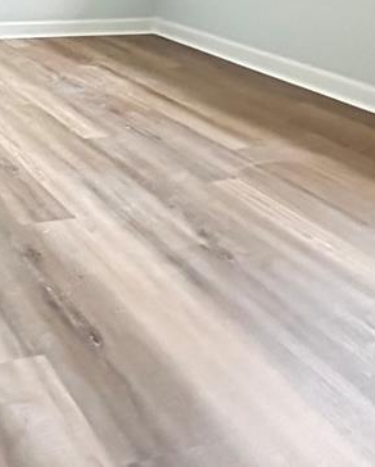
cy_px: 26
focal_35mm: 45
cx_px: -77
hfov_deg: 28.9
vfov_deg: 37.7
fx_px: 623
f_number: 2.2
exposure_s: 1/39
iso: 1600
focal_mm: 2.22
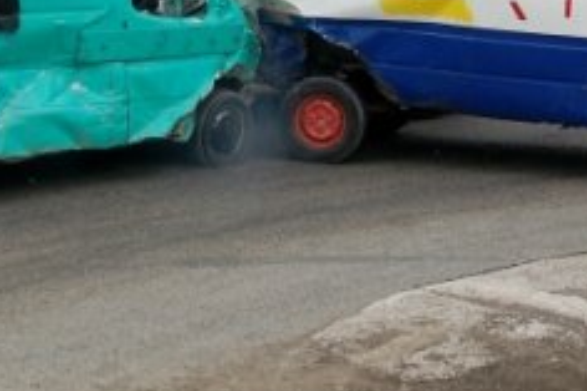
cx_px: 343
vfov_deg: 10.7
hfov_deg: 16.2
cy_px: -37
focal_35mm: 126
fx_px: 2059
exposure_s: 1/640
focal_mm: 31
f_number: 4.5
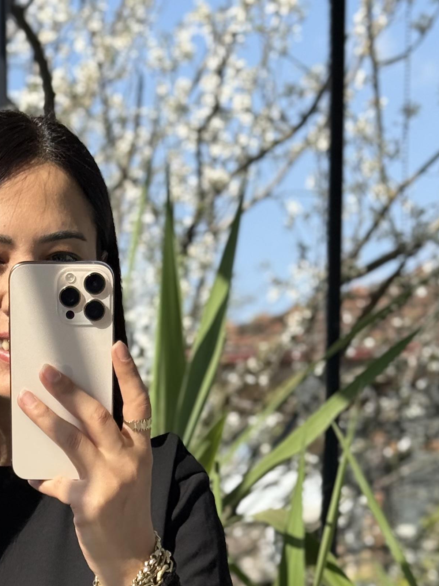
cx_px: 63
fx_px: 2045
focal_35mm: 121
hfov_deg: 12.2
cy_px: 738
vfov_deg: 15.6
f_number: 1.78
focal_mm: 6.76
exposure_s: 1/1456
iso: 80
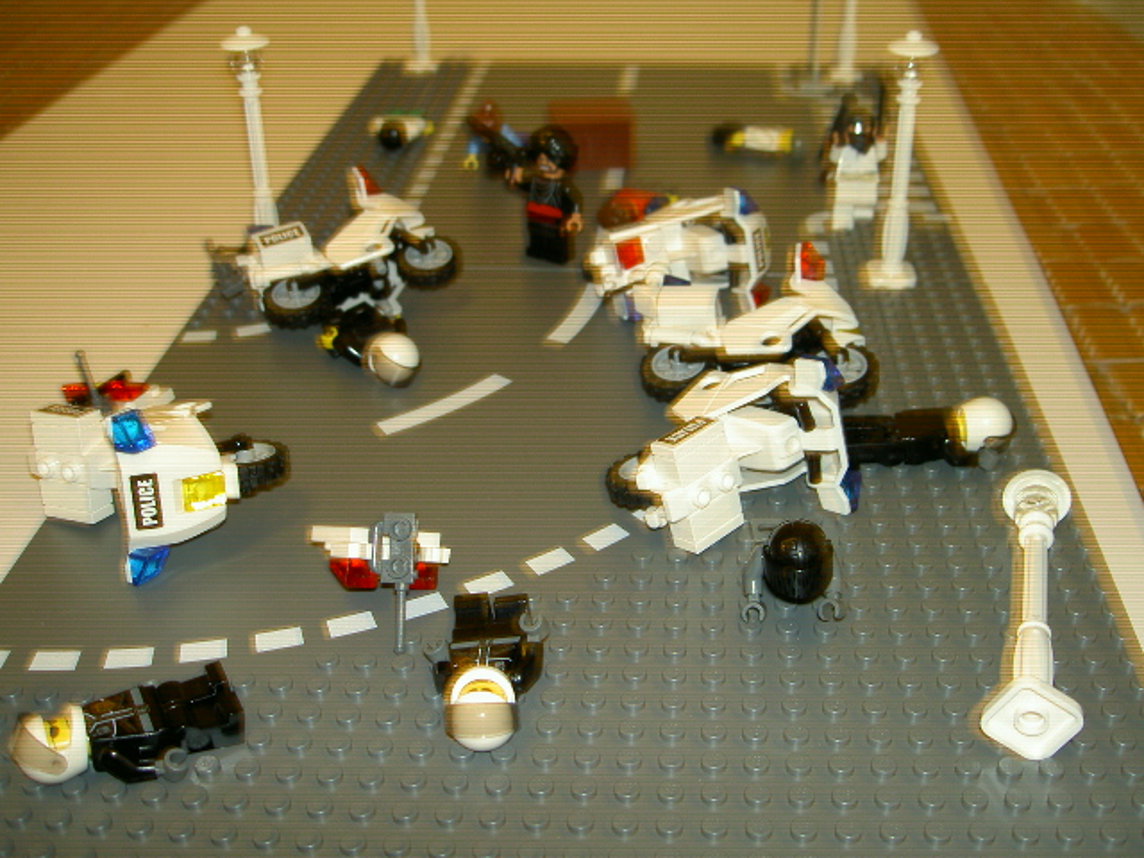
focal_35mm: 39
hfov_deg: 47.9
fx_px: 1289
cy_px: 429
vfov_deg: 36.8
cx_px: 572
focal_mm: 8
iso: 50
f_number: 2.8
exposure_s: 1/60
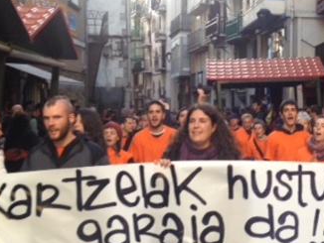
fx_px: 731
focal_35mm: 78
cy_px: 121
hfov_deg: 24.6
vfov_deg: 18.9
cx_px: 261
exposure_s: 1/121
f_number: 2.4
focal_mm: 4.28
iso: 50
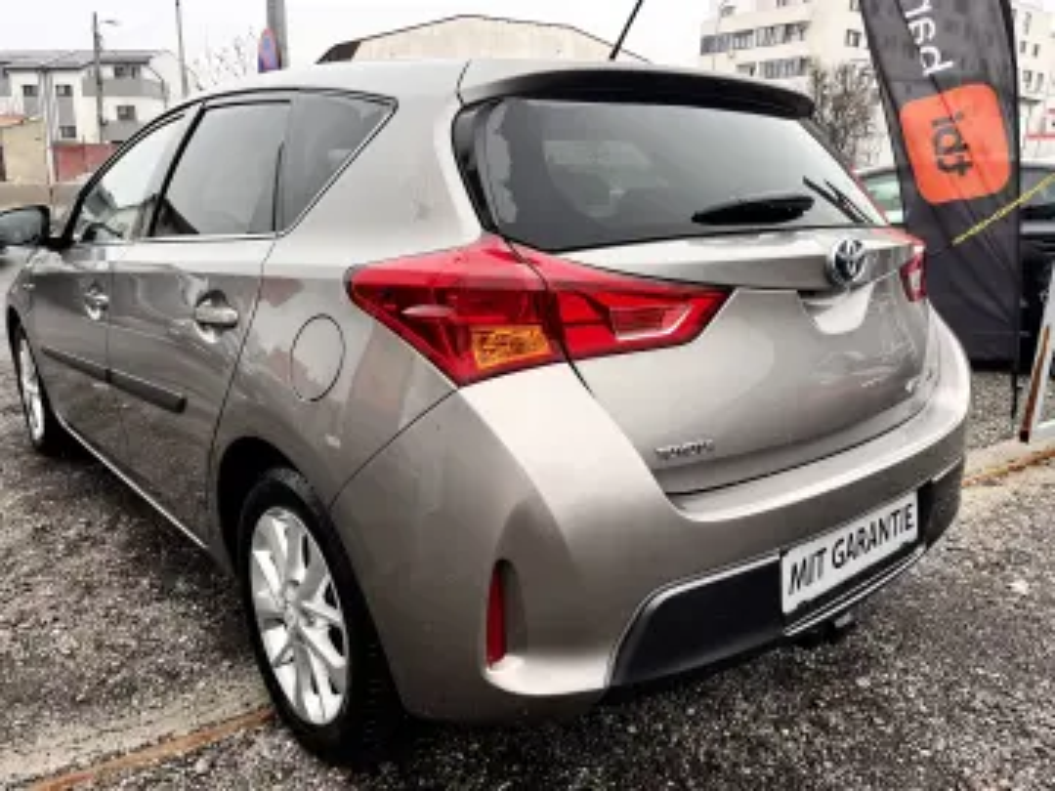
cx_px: 528
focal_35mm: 26
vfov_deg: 53.1
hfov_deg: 67.3
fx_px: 792
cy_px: 396
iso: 50
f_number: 1.6
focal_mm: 5.1
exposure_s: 1/649
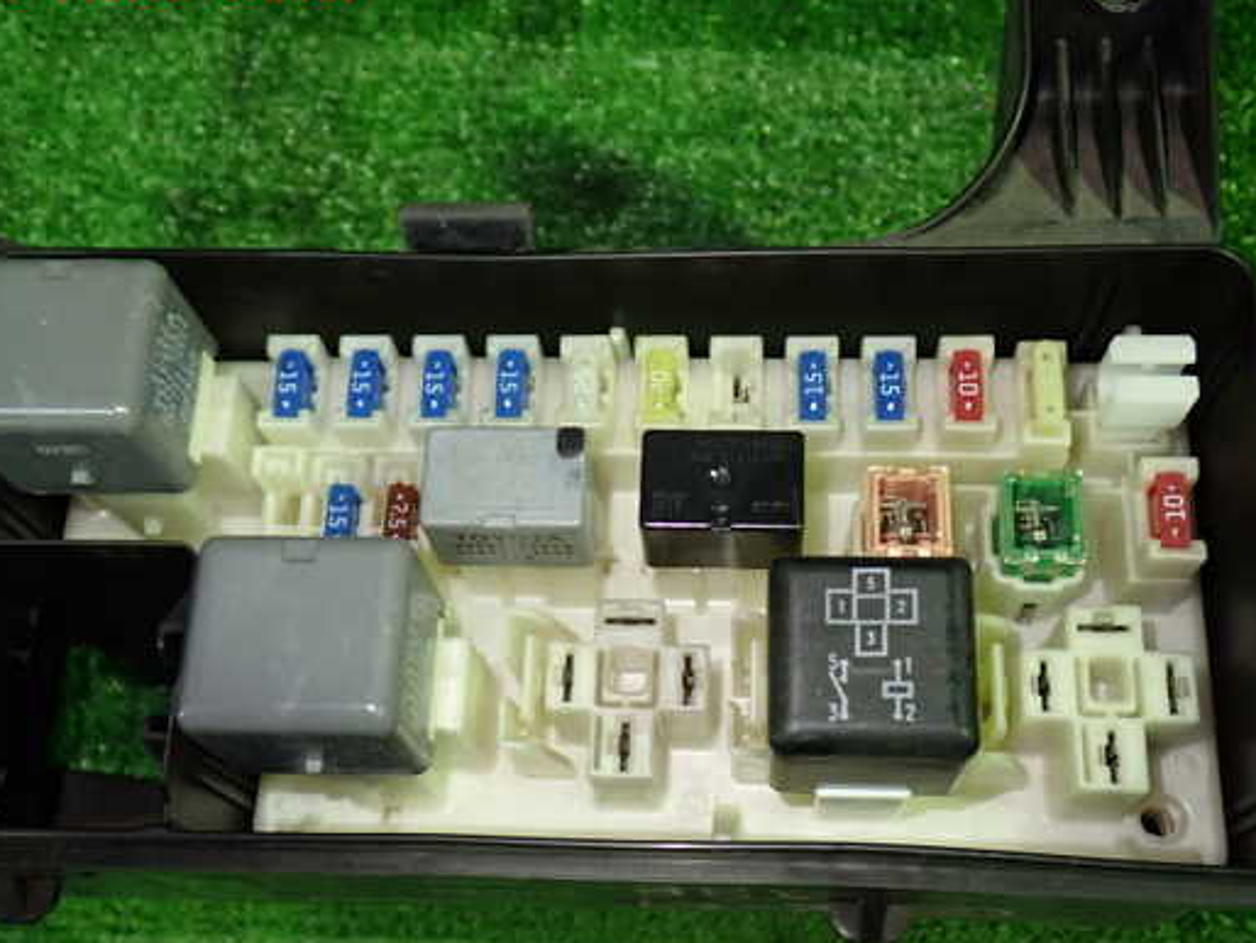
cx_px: 643
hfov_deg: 44.8
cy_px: 503
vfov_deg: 34.4
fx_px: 1525
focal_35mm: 42
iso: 400
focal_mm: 6.37
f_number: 2.5
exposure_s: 1/40
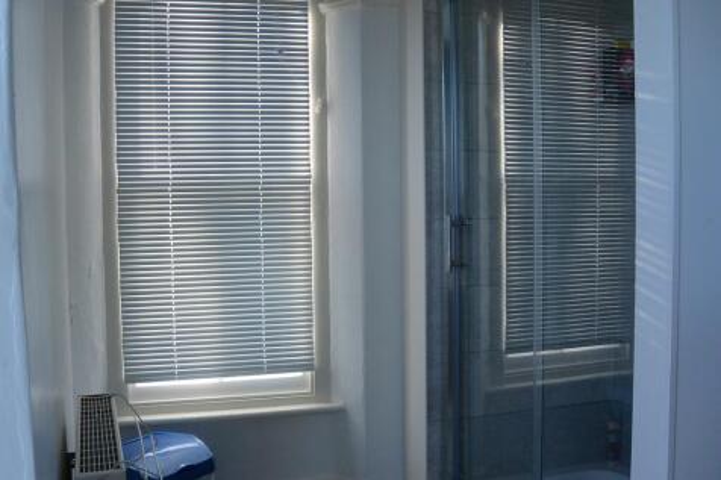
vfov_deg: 44.9
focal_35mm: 29
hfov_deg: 63.7
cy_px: 240
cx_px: 360
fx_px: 581
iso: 320
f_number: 3.5
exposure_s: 1/250
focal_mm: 11
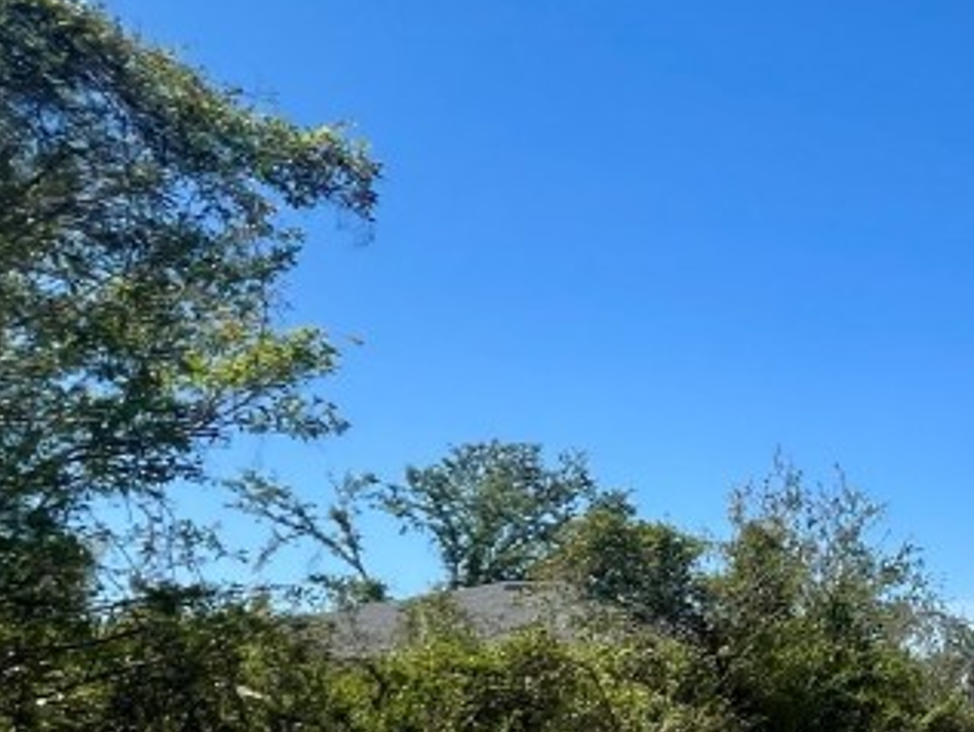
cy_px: 615
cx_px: 1410
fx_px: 1182
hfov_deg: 29.8
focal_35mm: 42
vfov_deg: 33.1
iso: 32
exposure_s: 1/1698
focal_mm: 1.57
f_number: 1.8
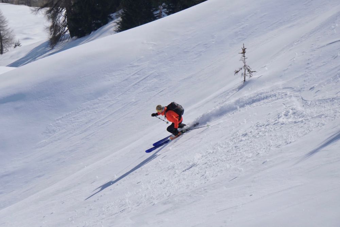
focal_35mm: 242
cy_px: 114
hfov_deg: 8.5
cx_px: 170
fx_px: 2282
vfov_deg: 5.7
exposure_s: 1/2000
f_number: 6.3
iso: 250
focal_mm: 161
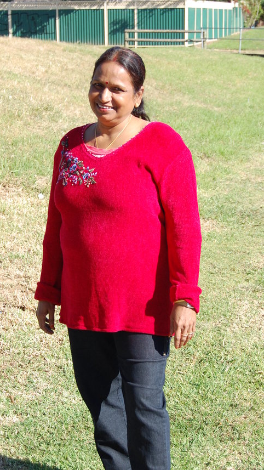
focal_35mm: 75
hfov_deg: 16.1
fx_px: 933
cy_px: 271
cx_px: 107
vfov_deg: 28.2
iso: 200
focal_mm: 40
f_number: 8
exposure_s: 1/250
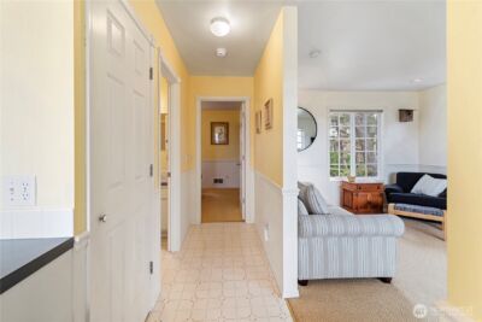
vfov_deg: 77.4
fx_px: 201
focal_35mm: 15
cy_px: 161
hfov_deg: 100.4
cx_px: 241
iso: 200
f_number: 9
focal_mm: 10
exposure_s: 1/4
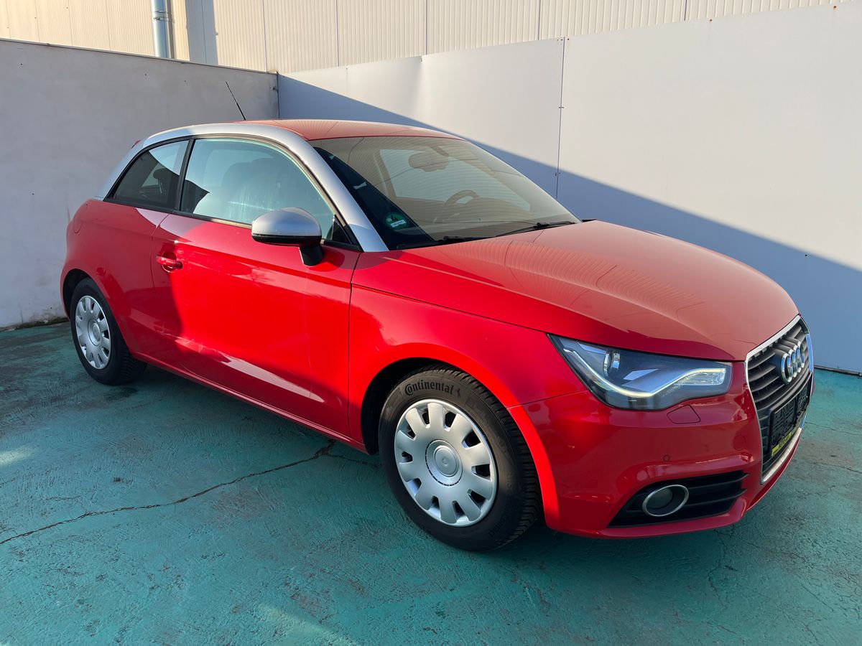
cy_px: 323
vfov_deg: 53.1
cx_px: 431
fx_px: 647
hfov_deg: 67.3
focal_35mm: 26
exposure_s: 1/1748
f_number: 1.6
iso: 50
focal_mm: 5.1
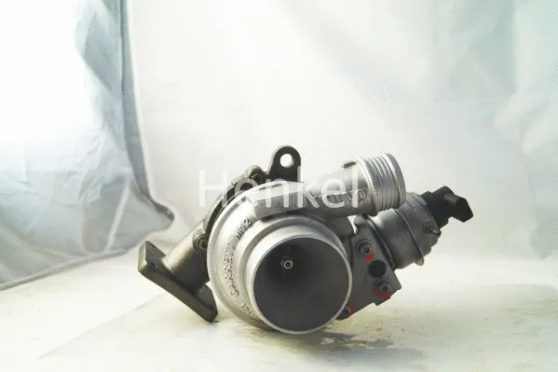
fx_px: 651
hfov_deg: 46.4
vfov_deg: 31.9
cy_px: 186
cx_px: 279
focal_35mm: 42
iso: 250
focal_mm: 28
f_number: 4.5
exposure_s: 1/160
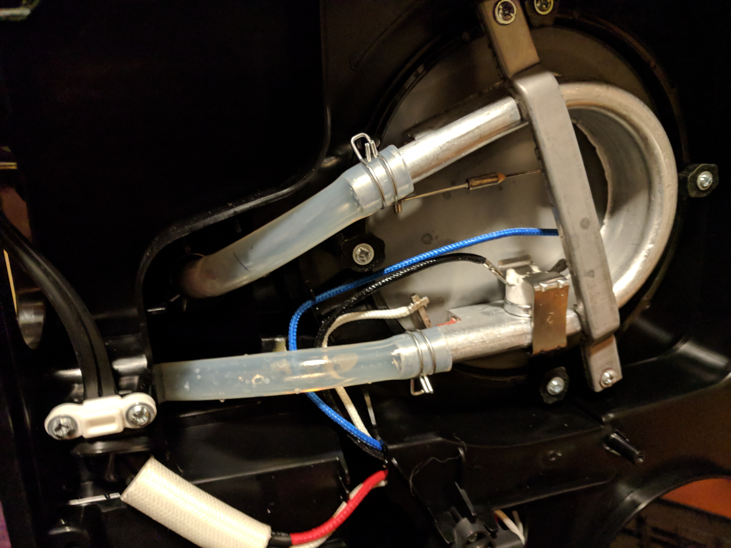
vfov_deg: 53.1
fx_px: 549
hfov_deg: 67.3
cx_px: 366
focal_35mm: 26
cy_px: 274
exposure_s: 1/20
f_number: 2
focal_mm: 4.67
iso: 1084
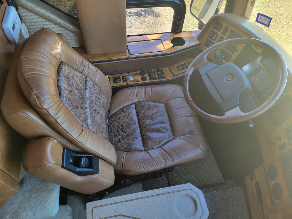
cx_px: 146
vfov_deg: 53.1
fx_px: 219
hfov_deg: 67.3
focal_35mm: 26
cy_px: 110
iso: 100
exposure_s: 1/120
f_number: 1.8
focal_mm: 5.4
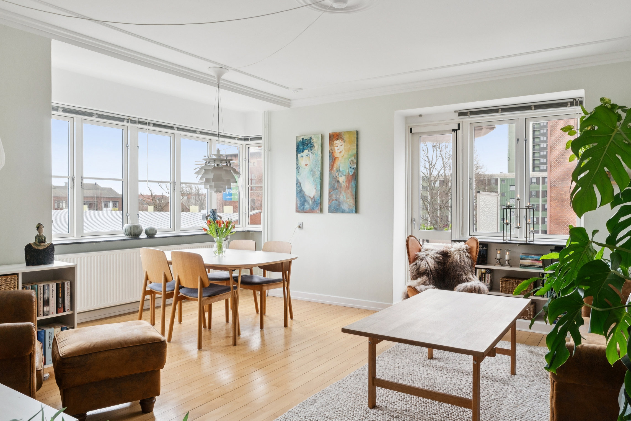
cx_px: 355
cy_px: 202
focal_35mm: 25
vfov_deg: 50.8
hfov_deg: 70.7
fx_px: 443
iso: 250
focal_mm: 12.8
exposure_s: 1/50
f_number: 7.1
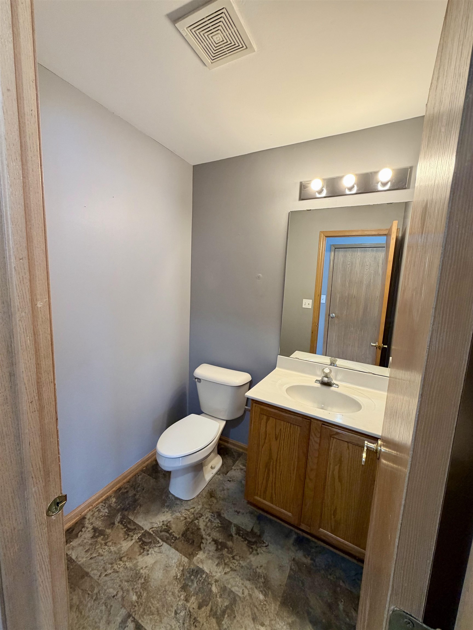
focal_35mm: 14
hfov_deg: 85.7
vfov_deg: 102.1
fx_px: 255
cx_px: 236
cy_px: 315
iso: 200
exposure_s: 1/60
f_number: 2.2
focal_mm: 2.22
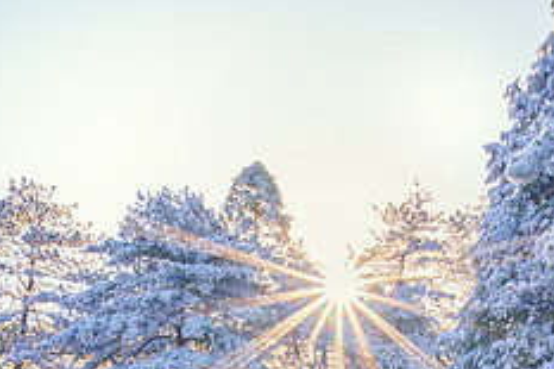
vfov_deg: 23.3
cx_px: 364
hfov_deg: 40.7
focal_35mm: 48
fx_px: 738
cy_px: 532
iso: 250
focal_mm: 14
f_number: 10
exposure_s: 1/125
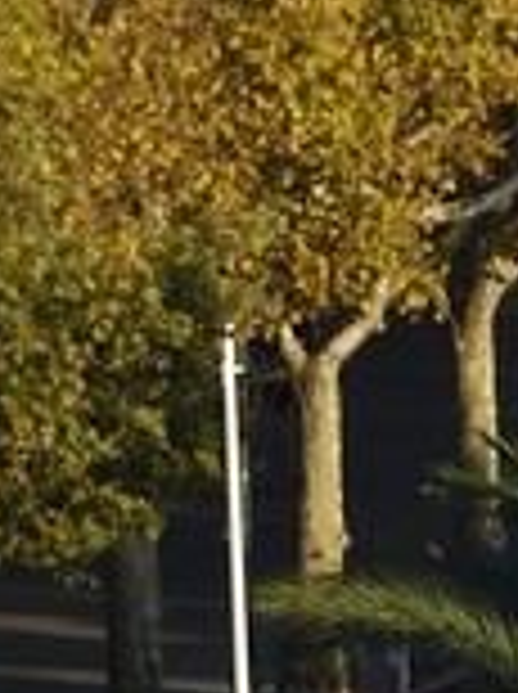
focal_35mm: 1999
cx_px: 2829
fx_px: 39996
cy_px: 1638
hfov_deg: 0.7
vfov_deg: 1.0
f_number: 9
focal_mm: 200
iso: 200
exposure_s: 1/320
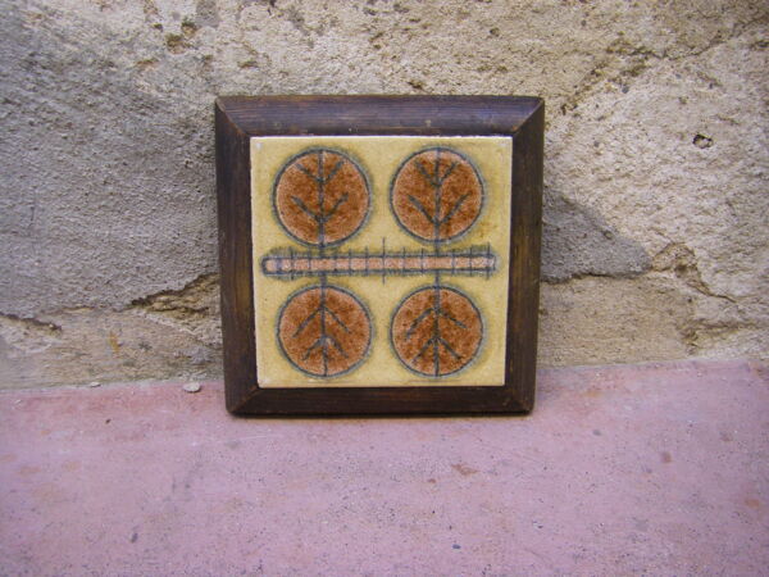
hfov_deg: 49.0
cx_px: 384
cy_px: 288
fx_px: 844
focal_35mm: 38
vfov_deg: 37.7
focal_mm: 6.3
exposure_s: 1/50
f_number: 3.5
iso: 200
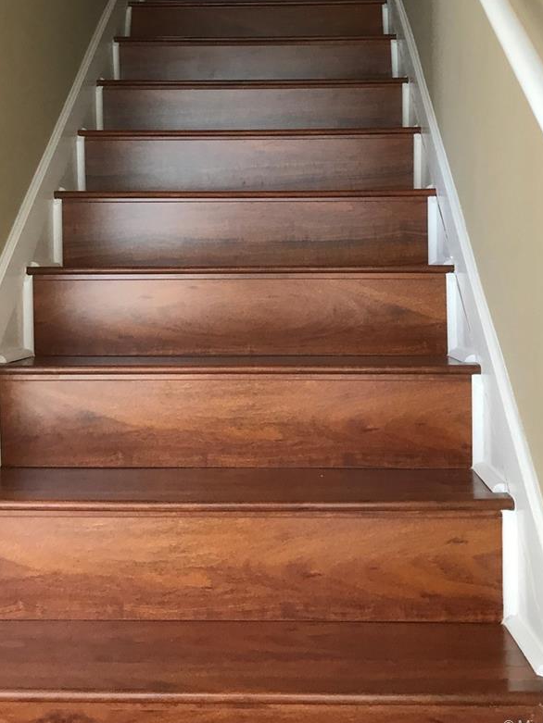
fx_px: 899
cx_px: 253
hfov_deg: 33.6
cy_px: 182
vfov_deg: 42.5
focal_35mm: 43
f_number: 1.8
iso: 32
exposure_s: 1/30
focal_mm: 3.99
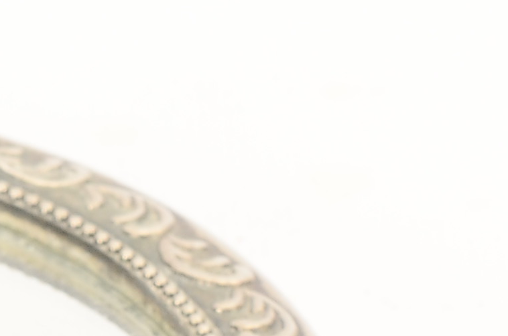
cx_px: 15
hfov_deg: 5.1
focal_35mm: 402
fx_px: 5667
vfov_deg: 3.4
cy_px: 693
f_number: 13
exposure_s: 1/80
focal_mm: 55
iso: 320
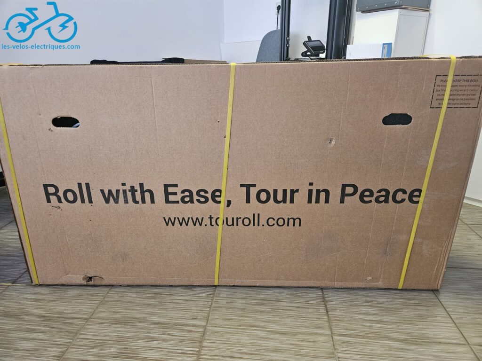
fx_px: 320
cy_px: 180
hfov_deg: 73.9
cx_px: 241
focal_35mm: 23
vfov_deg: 58.9
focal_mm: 5.4
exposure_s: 1/100
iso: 800
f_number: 1.8
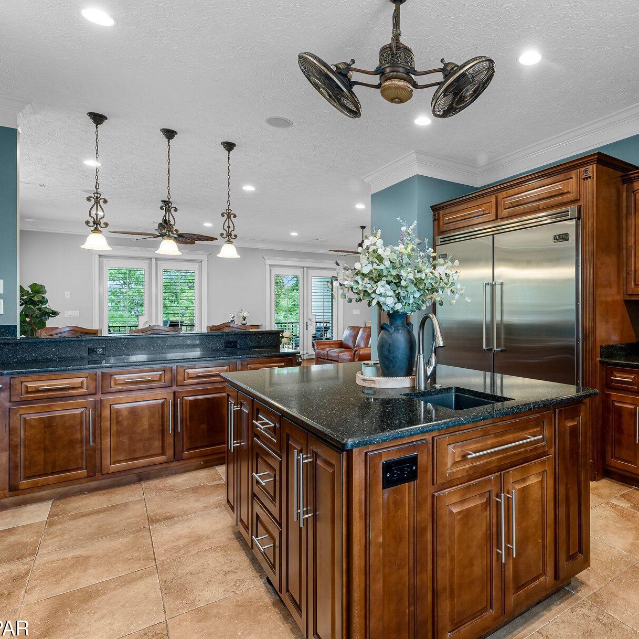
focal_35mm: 20
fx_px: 418
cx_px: 446
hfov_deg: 71.7
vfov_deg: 74.8
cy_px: 303
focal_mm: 14
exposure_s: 1/6
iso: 400
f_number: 8
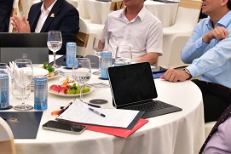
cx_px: 124
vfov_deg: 16.3
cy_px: 60
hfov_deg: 24.2
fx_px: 539
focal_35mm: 84
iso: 3200
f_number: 10
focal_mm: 38
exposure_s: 1/50
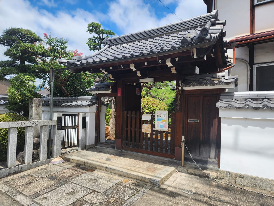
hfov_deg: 73.9
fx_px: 182
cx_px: 137
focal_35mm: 23
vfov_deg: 58.9
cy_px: 103
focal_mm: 6.4
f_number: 1.8
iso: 12
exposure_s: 1/1011
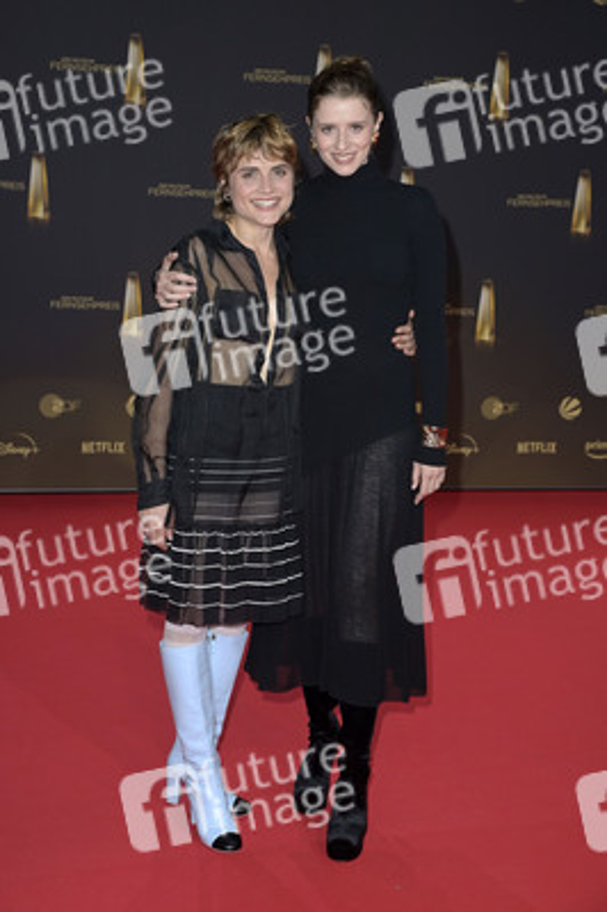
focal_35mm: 58
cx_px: 304
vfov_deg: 34.5
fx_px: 1469
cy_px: 456
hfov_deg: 23.3
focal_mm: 58
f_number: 5
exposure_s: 1/250
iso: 1000
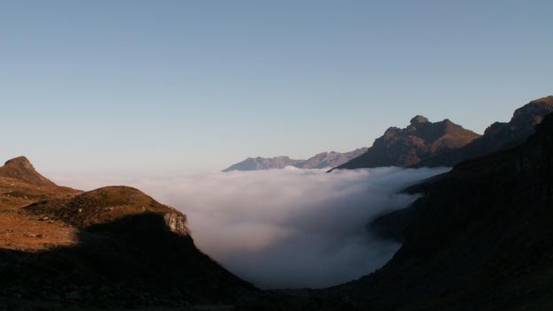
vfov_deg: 24.4
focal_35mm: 49
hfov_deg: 42.1
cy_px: 175
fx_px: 718
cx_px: 276
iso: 50
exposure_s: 1/160
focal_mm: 7.23
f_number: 8
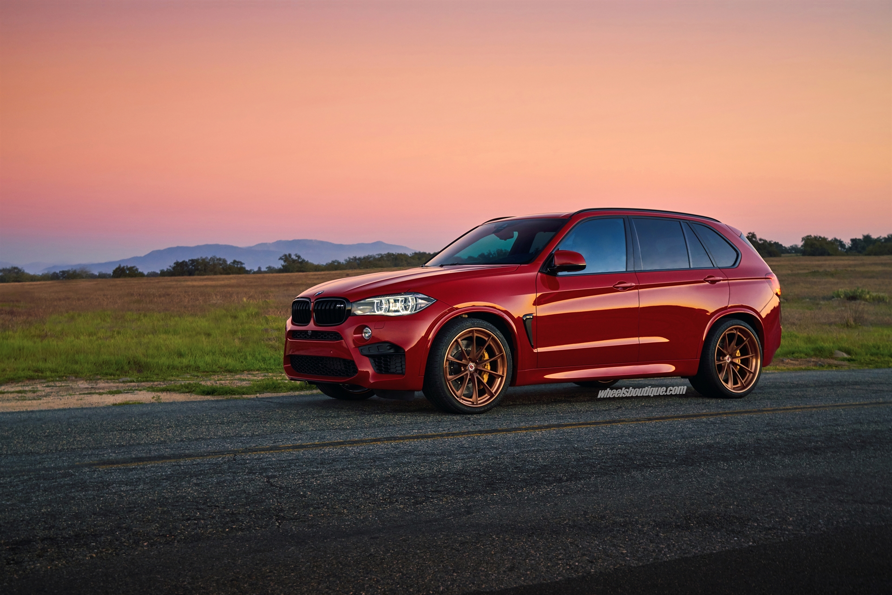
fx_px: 1140
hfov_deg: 42.7
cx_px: 446
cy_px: 298
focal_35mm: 46
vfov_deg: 29.2
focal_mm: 46
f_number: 6.3
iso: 640
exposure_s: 1/25
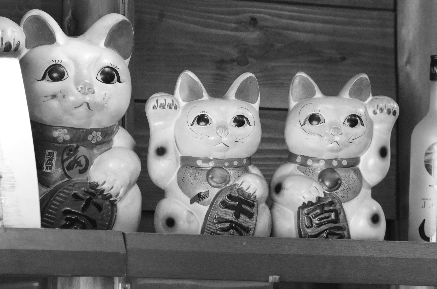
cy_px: 144
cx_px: 218
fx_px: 5451
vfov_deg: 3.0
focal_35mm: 450
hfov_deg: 4.6
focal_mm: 300
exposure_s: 1/250
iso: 6400
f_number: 8
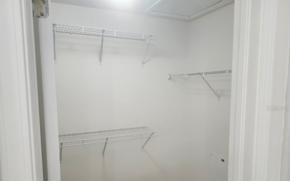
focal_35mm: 25
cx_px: 145
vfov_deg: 49.0
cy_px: 108
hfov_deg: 72.6
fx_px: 198
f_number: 1.8
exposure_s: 1/120
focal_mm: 5.54
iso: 200
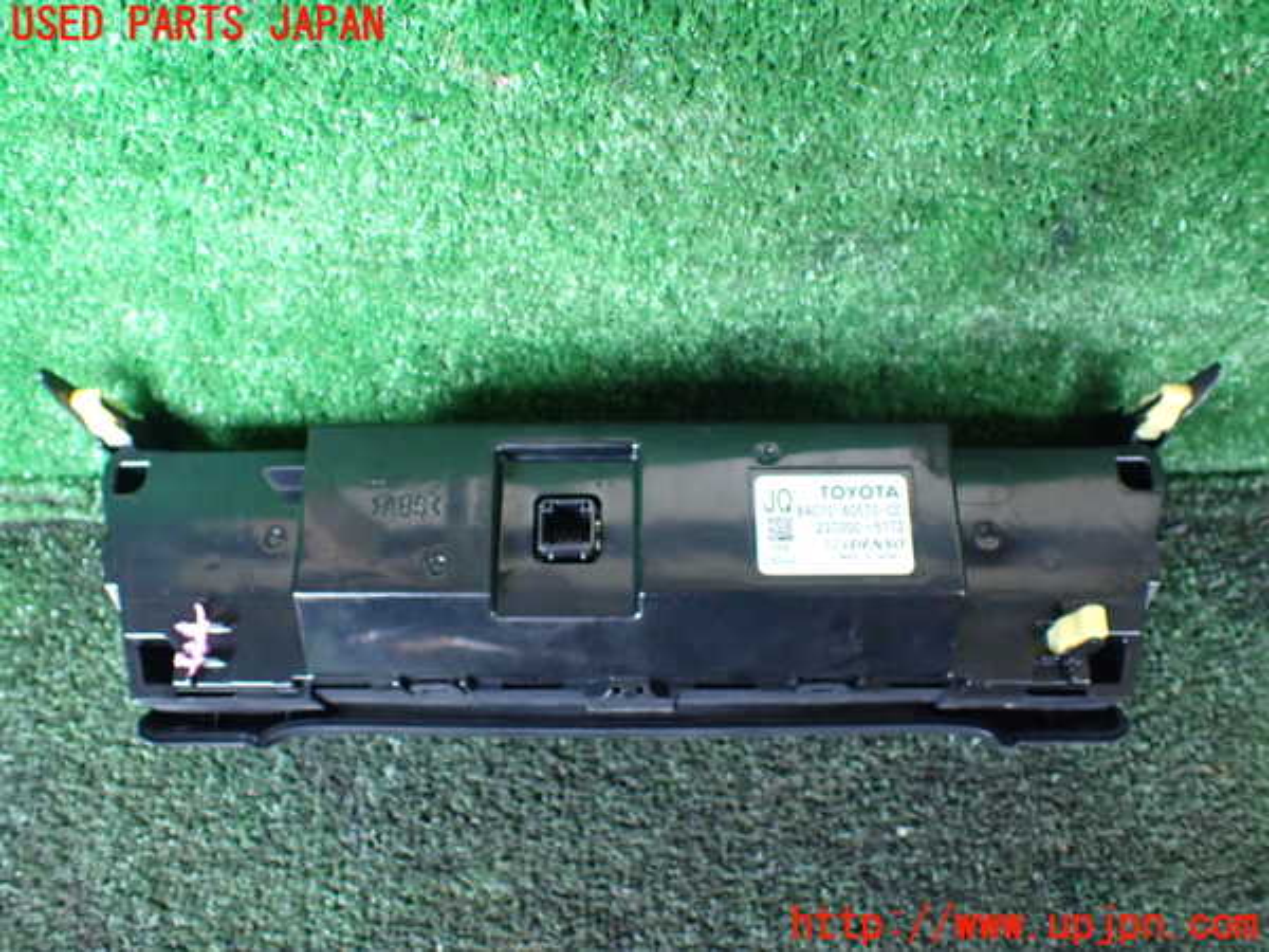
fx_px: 1100
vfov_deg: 46.8
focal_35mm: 30
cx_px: 634
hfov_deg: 60.0
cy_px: 476
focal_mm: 5.4
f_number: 2.3
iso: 800
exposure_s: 1/30
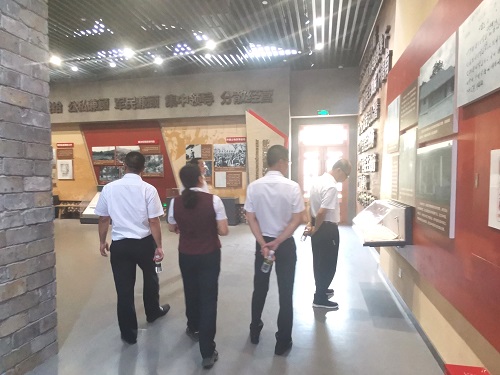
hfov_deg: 79.0
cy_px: 188
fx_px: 303
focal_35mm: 21
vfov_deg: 63.4
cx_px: 250
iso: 320
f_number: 2.2
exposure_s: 1/25
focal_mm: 2.23
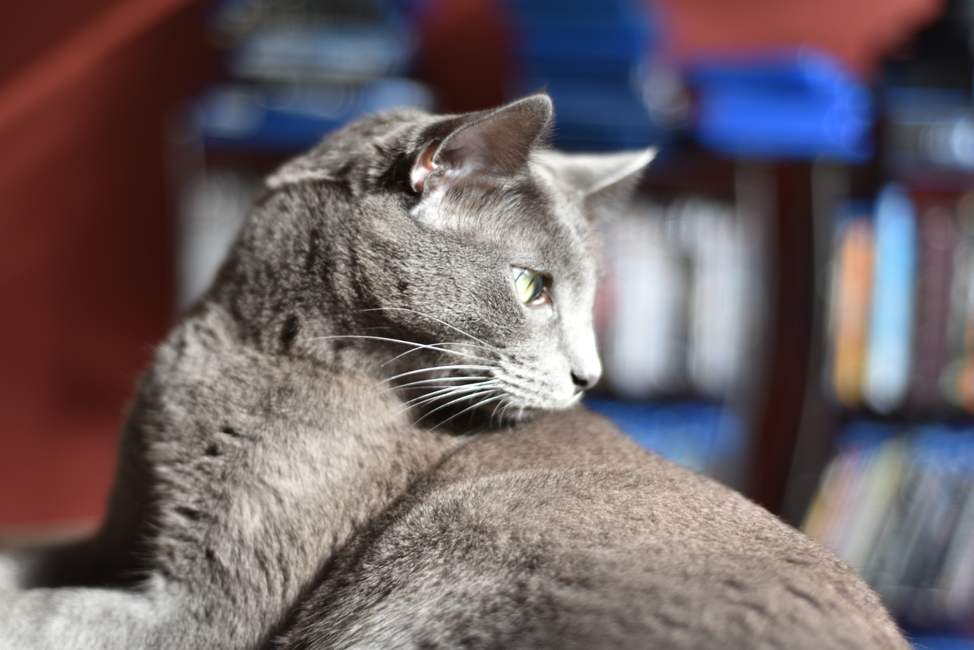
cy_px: 325
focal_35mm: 50
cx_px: 487
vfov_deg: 27.0
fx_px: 1353
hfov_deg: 39.6
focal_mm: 50
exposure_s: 1/100
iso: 180
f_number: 1.8
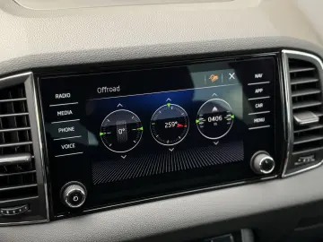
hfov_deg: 39.7
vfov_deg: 30.3
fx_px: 448
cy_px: 121
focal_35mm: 48
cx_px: 162
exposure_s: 1/242
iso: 160
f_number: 1.78
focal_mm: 6.76
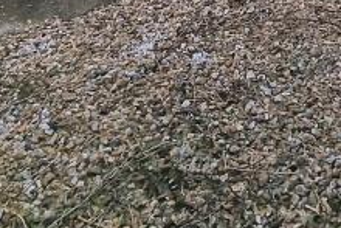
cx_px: 268
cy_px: -313
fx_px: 597
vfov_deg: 14.5
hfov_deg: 31.1
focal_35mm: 63
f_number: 2.2
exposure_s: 1/1020
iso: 50
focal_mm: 2.2
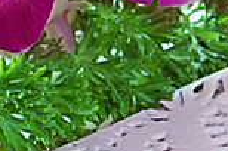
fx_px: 3160
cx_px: 637
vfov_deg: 2.7
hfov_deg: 4.0
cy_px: 36
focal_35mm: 500
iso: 200
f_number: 8
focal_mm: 50
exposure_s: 1/500
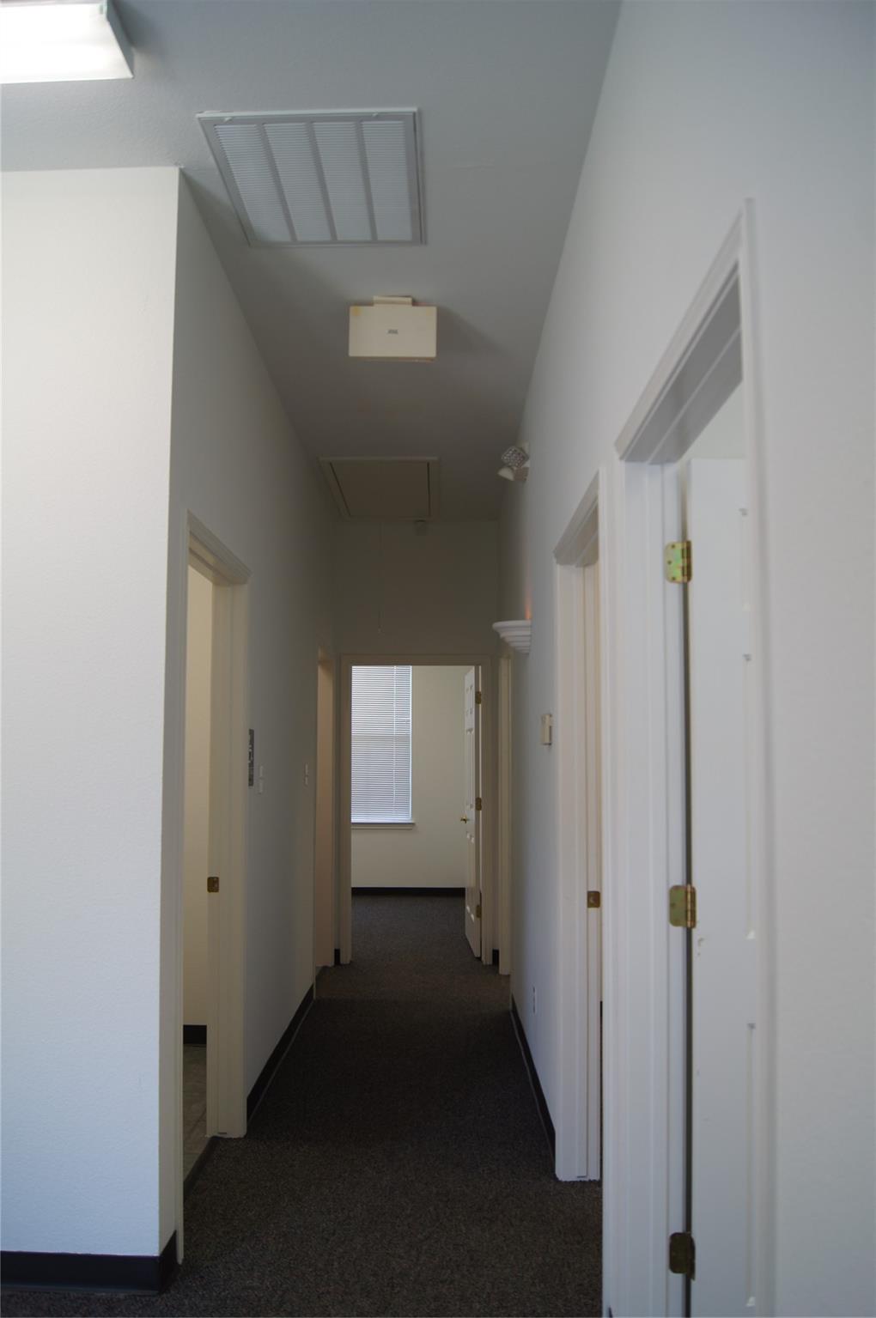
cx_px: 438
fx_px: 988
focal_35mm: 27
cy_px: 659
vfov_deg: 67.4
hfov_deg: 47.8
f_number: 4
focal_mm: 18
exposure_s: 1/40
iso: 100
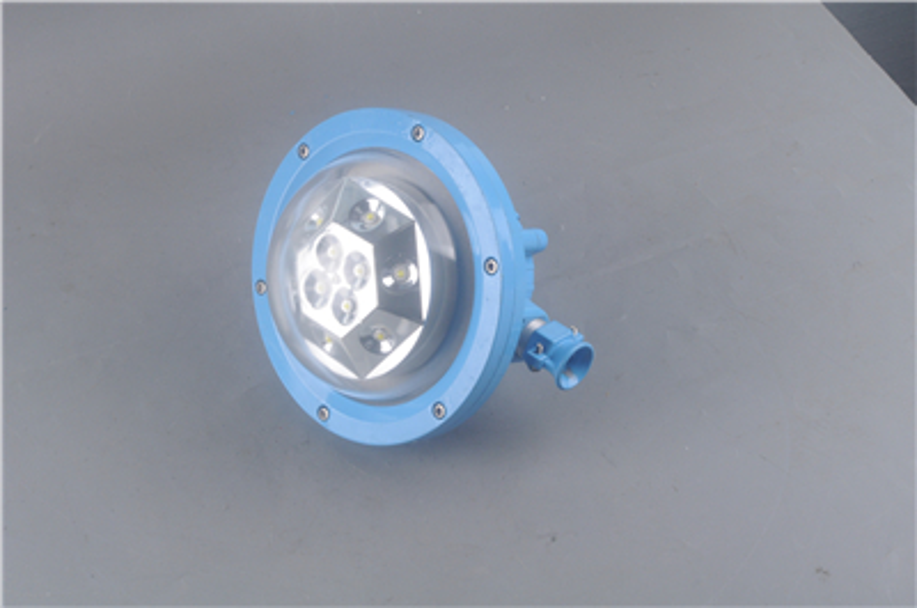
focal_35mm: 69
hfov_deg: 29.3
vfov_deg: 19.6
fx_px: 1754
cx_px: 458
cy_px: 304
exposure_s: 1/90
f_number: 32
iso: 400
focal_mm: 46
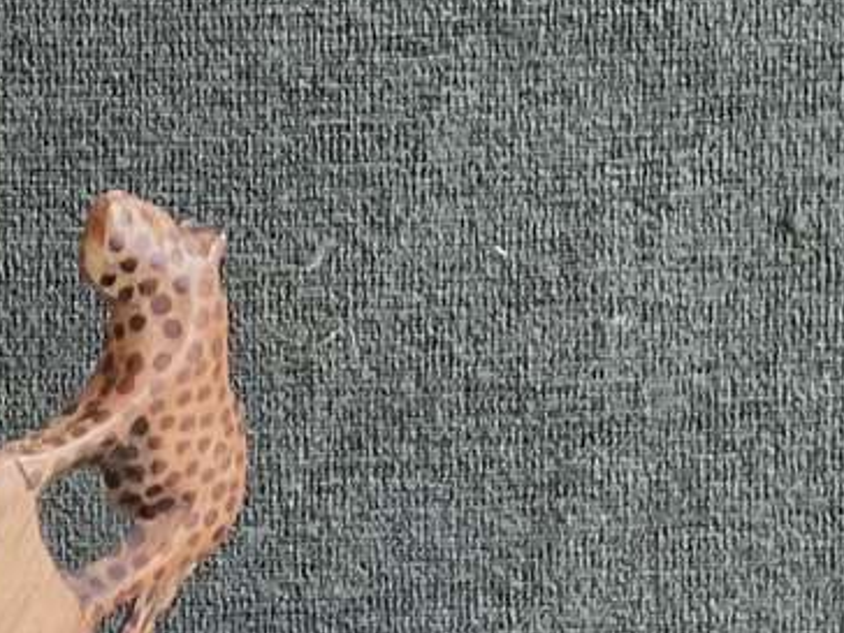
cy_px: 912
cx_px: -133
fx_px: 3145
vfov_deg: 11.1
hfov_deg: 14.8
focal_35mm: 129
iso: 250
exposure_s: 1/50
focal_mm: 3.3
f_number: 2.4
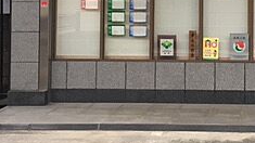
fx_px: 581
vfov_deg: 13.7
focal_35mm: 86
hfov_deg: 23.9
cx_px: 241
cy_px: -15
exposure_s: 1/40
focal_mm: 4.15
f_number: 2.2
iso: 25
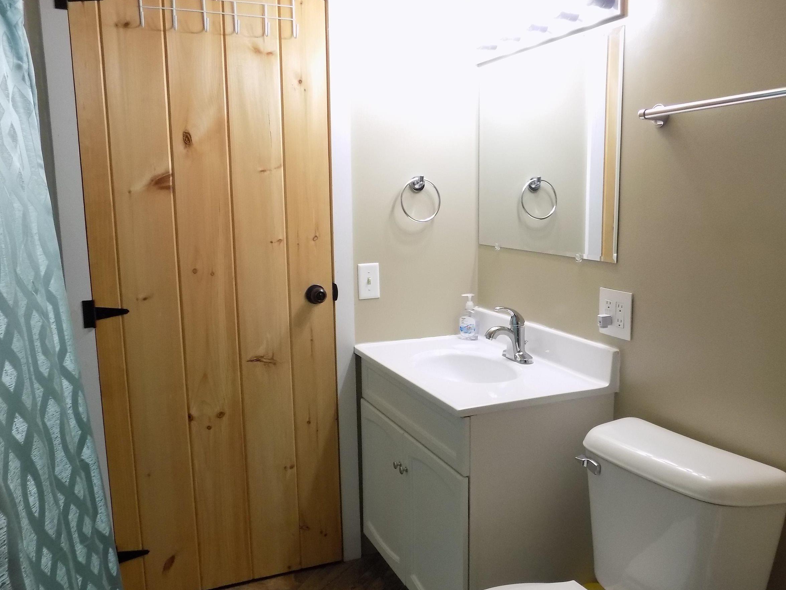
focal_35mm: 30
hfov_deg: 59.9
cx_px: 422
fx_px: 681
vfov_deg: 46.8
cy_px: 307
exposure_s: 1/30
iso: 160
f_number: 3.1
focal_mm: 4
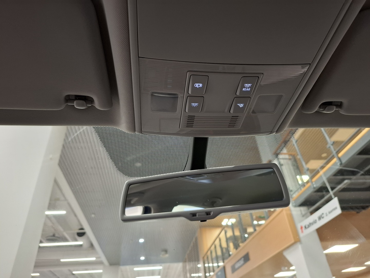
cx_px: 185
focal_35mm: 23
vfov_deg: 58.9
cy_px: 139
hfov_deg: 73.9
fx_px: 246
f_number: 1.8
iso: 400
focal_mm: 5.54
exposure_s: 1/33
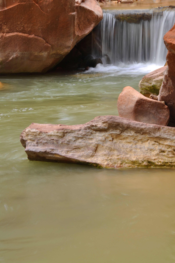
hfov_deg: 8.7
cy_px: 132
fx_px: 1151
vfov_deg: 13.1
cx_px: 88
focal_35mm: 158
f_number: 22
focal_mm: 105
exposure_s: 1/5
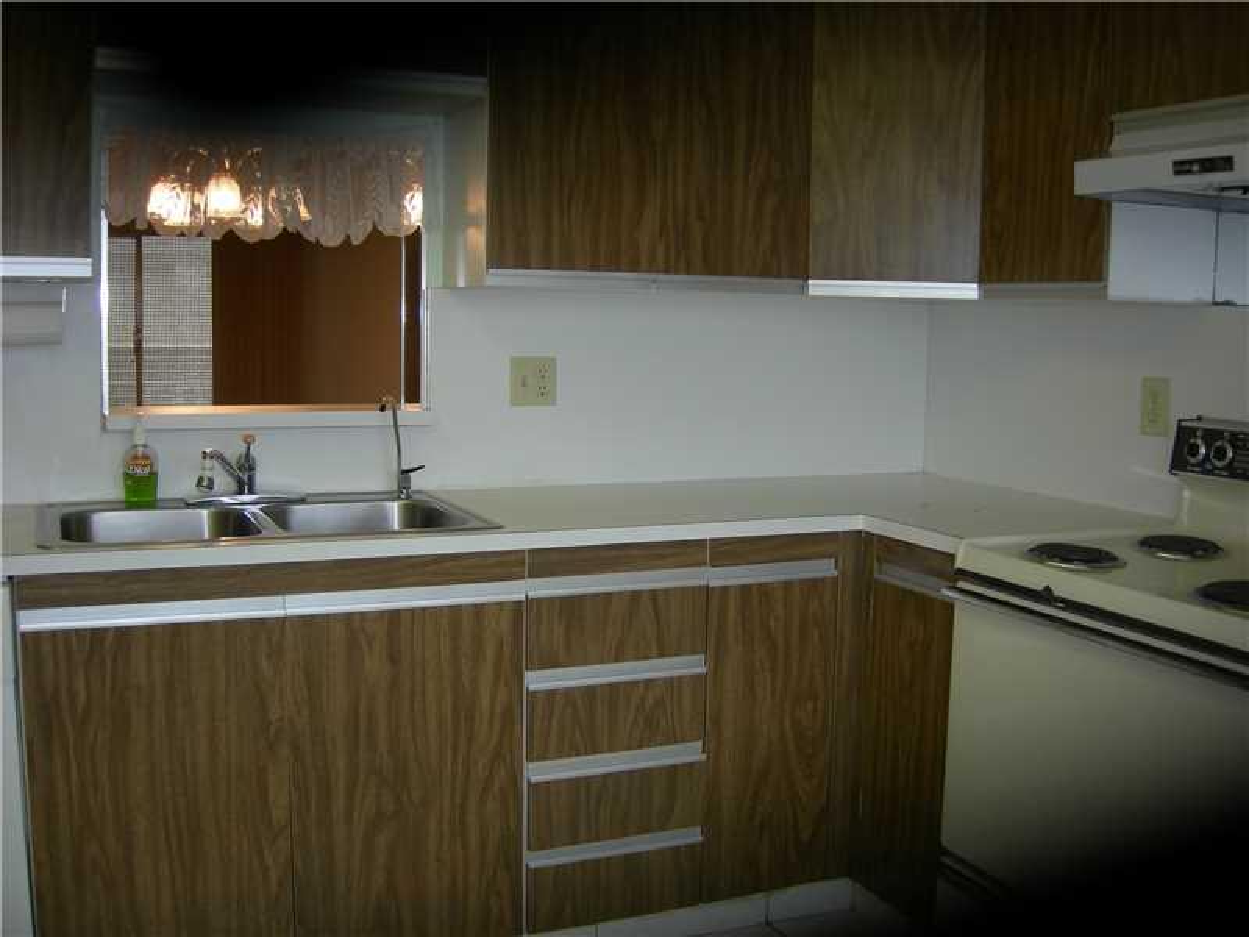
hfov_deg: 51.4
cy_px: 468
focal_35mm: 36
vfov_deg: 39.7
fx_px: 1299
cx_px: 624
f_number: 2.7
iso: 64
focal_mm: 7.5
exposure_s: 1/30
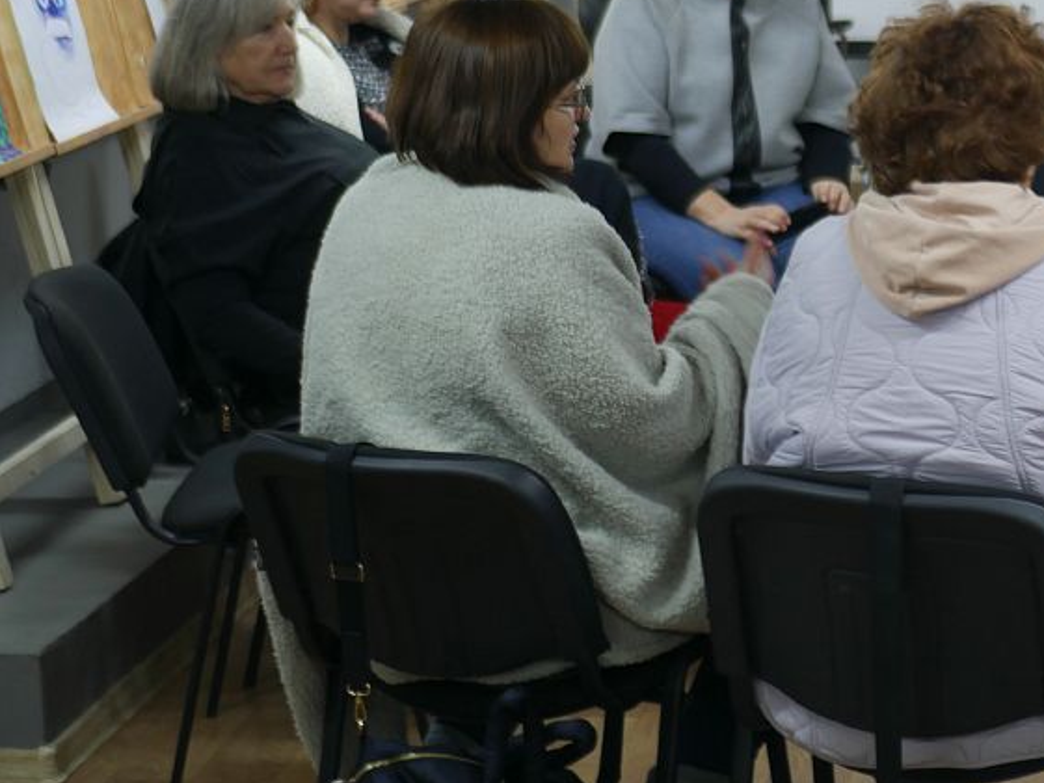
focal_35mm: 107
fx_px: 3228
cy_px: 259
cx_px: 1115
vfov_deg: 13.8
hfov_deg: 17.8
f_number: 1.7
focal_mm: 25
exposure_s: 1/60
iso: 200
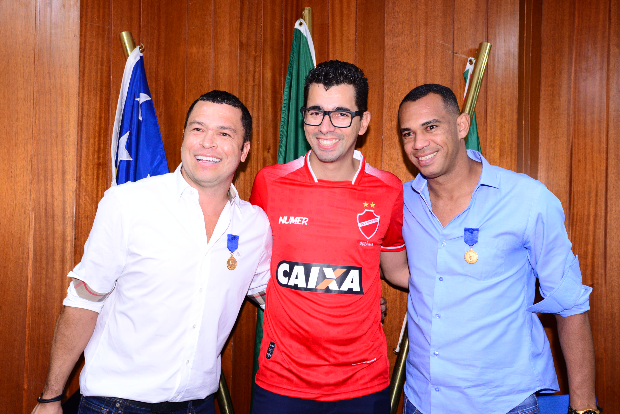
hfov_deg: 54.4
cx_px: 310
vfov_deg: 37.9
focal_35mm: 35
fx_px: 603
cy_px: 207
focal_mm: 35
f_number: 7.1
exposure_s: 1/60
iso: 2500
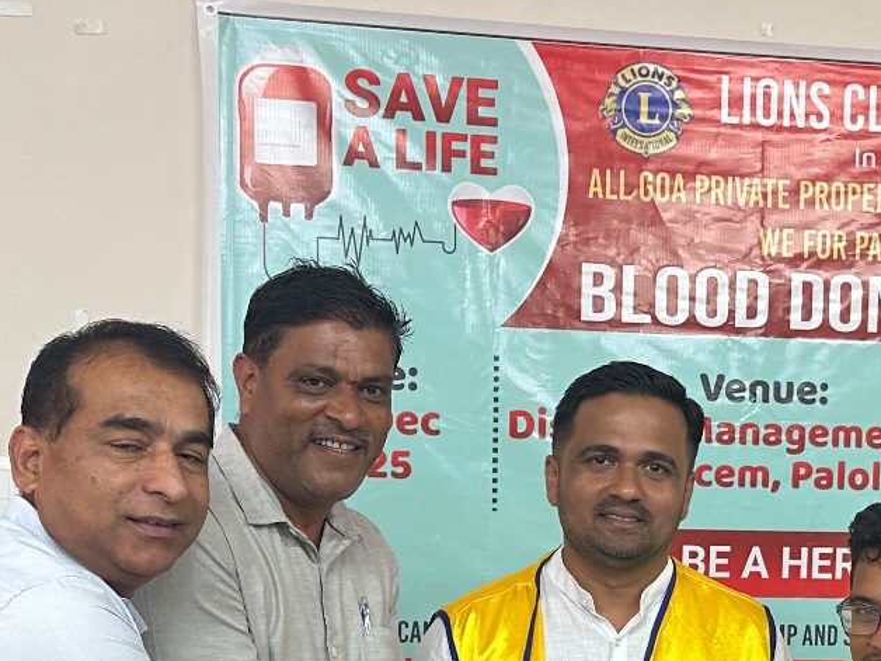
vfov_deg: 18.6
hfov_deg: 25.0
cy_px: 686
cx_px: 672
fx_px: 1960
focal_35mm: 77
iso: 125
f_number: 1.78
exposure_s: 1/50
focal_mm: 6.86
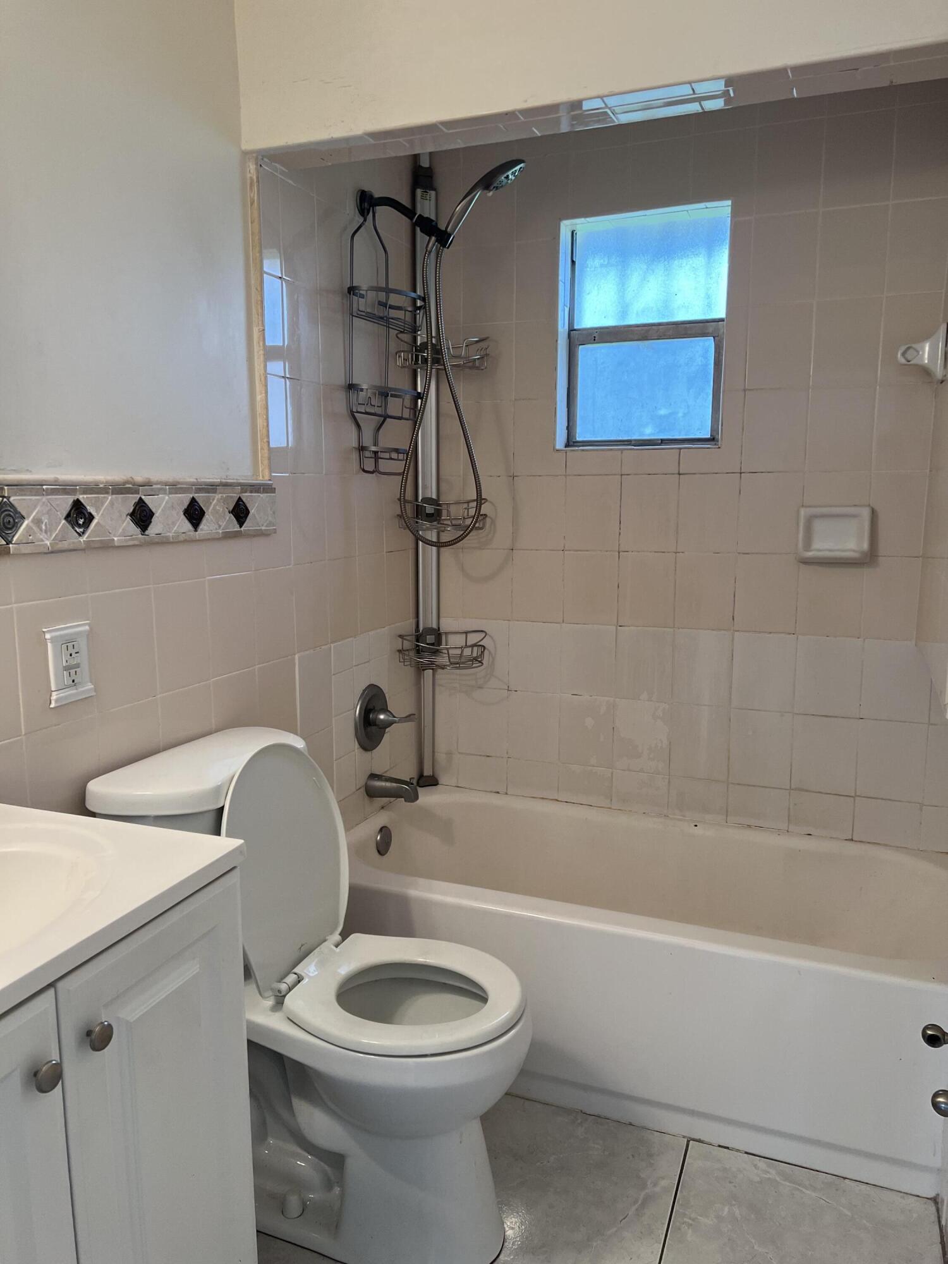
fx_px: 949
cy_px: 632
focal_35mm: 26
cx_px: 474
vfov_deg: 67.3
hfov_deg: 53.1
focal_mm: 5.7
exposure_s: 1/120
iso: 100
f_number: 1.5
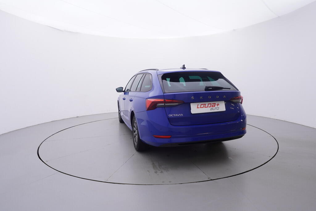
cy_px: 106
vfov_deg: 56.2
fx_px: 198
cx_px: 158
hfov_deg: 77.3
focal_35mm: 22
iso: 200
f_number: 5
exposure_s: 1/80
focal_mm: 15
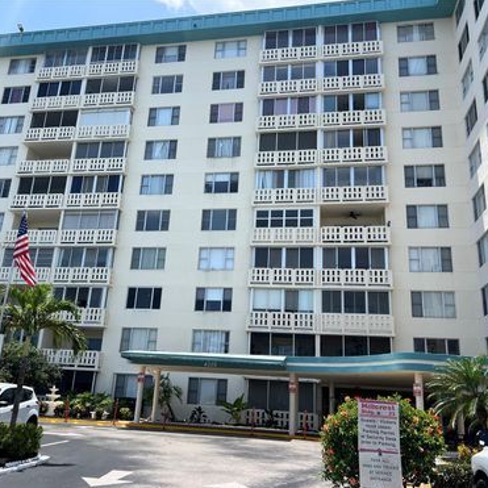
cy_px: 245
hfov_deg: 52.4
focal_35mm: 31
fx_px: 494
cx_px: 216
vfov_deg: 52.5
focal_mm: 5.7
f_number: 1.5
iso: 50
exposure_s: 1/3165
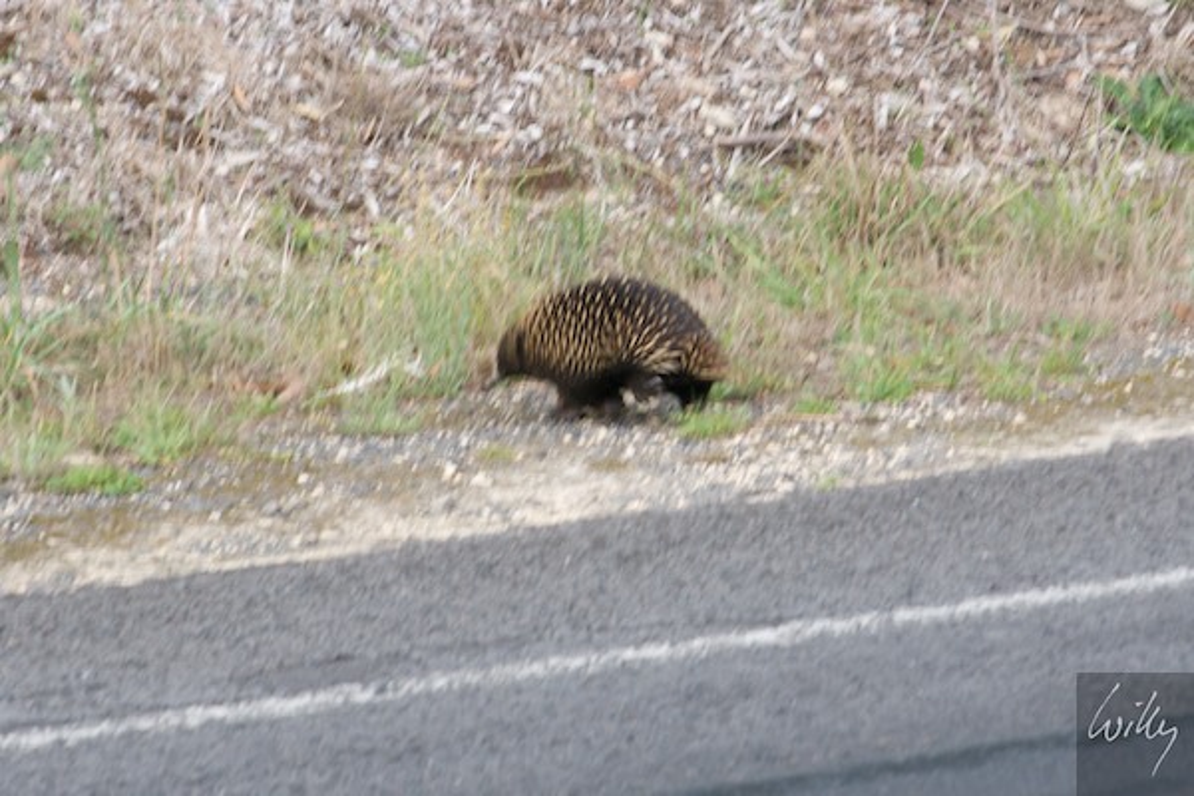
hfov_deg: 16.1
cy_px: 398
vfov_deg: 10.8
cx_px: 597
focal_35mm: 128
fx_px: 4228
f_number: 6.3
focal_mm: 85
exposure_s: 1/160
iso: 250
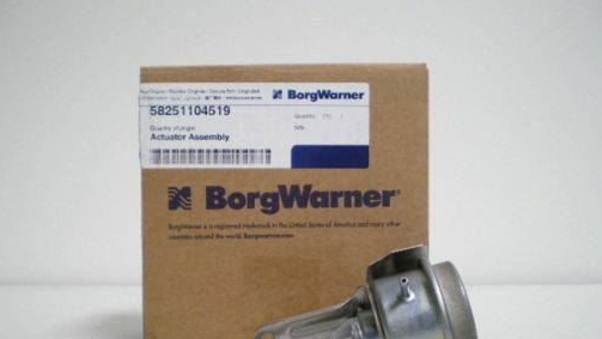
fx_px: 670
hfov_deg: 48.4
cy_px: 227
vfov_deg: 28.2
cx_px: 300
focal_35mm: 42
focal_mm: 6.3
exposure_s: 1/30
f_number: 3.1
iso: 320
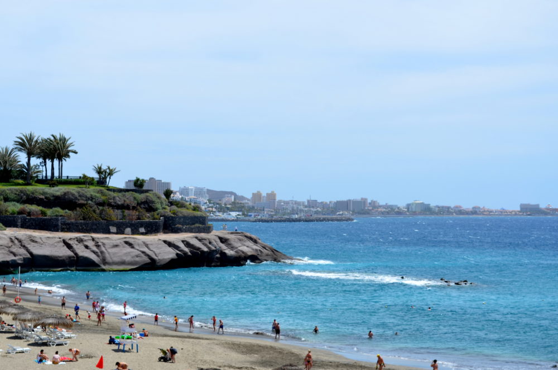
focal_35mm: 72
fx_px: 1114
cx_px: 279
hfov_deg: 28.1
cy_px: 185
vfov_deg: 18.8
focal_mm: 48
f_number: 9
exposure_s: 1/320
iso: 100
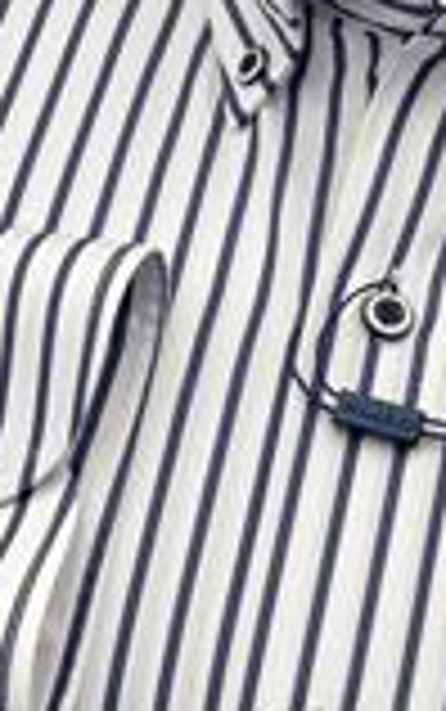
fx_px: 2795
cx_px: 414
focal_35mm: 144
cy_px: 83
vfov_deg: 14.4
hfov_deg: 9.1
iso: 25
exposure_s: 1/122
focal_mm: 6
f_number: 2
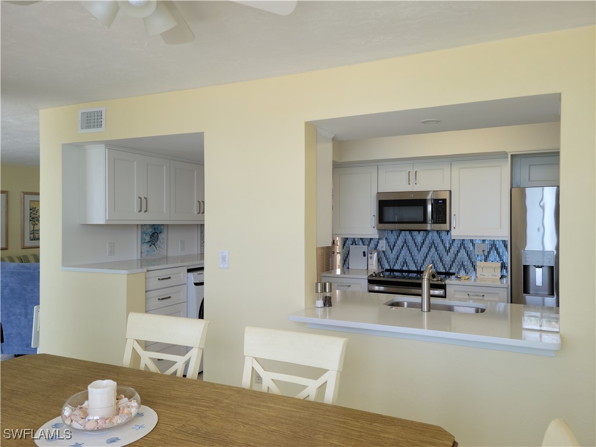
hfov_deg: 63.4
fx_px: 482
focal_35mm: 28
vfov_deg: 49.7
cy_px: 224
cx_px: 298
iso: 64
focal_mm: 5.9
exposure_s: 1/60
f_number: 2
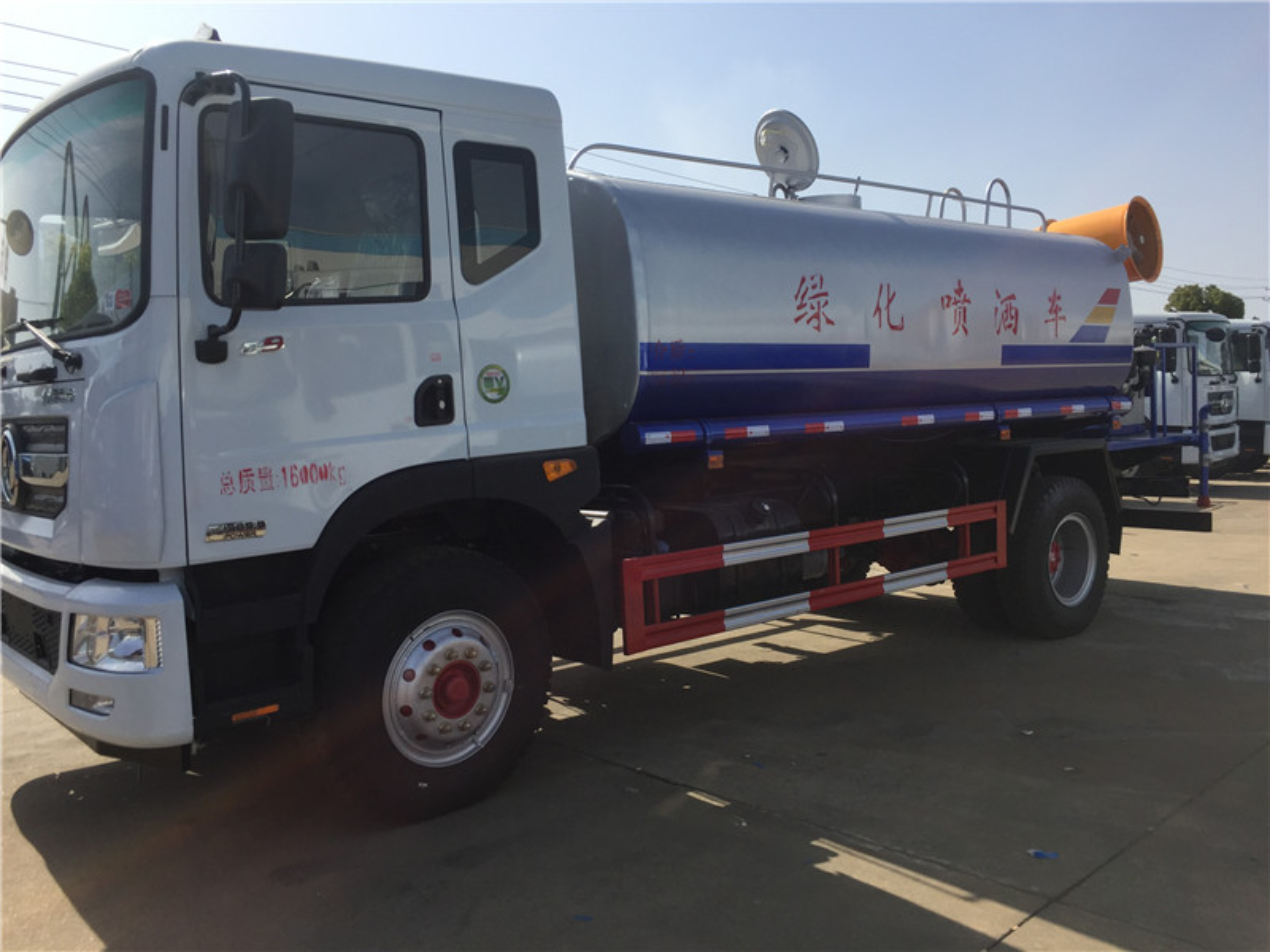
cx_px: 635
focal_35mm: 29
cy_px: 476
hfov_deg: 61.7
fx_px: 1064
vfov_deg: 48.2
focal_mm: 4.15
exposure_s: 1/1883
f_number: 2.2
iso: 32
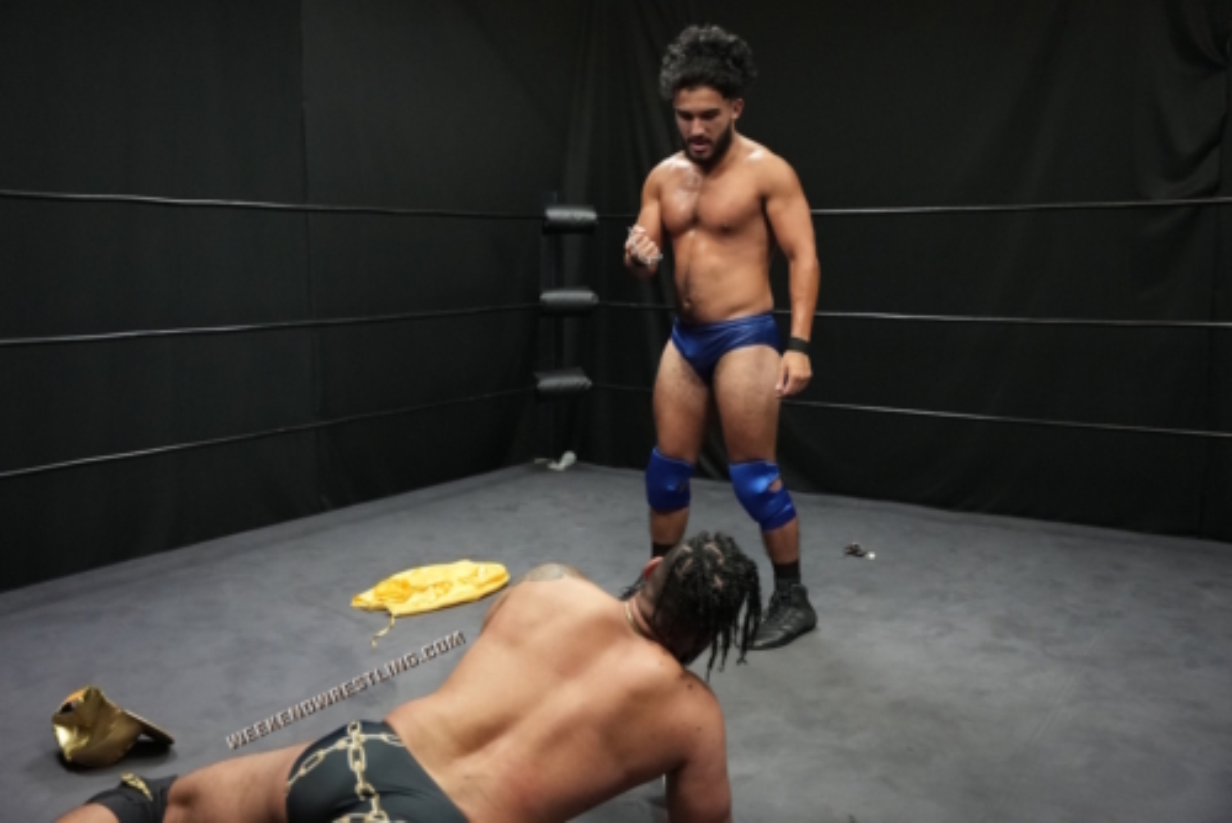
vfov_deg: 42.0
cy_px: 412
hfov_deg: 59.8
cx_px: 616
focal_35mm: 31
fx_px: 1072
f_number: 3.2
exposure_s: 1/320
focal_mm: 31.3
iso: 10000
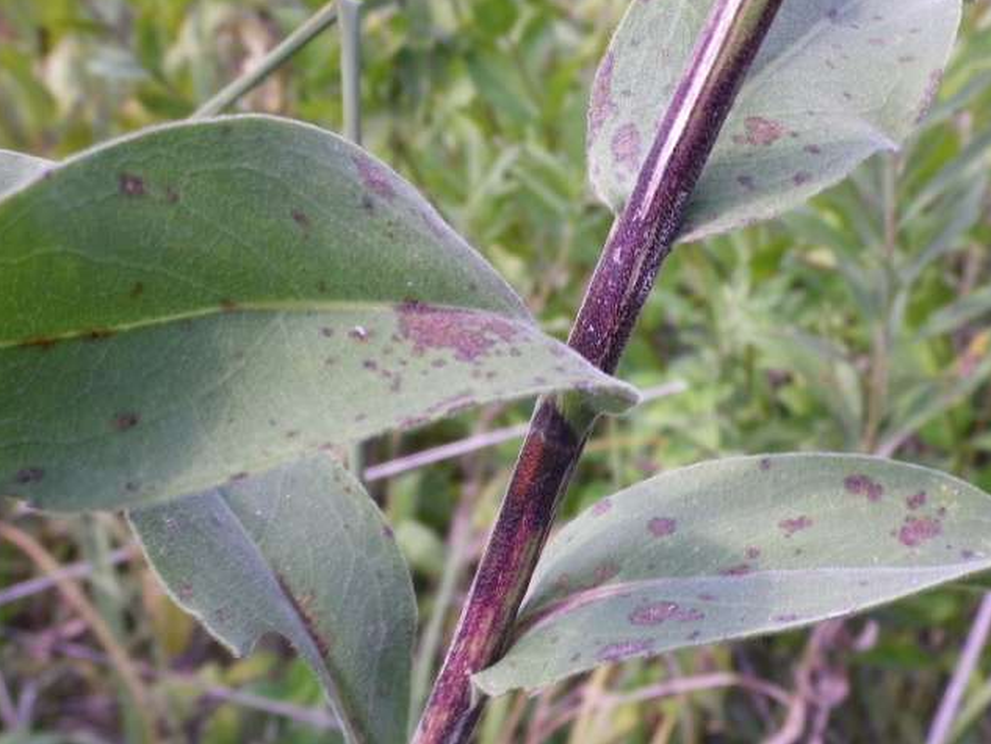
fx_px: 1689
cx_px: 577
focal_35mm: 59
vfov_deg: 24.8
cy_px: 345
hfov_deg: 32.6
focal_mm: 6.36
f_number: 3.9
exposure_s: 1/160
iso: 80
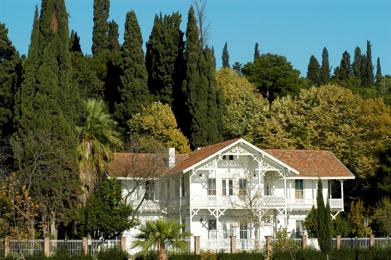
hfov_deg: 17.1
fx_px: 1302
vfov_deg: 11.4
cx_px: 196
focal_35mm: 120
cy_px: 130
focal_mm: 80
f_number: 11
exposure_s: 1/180
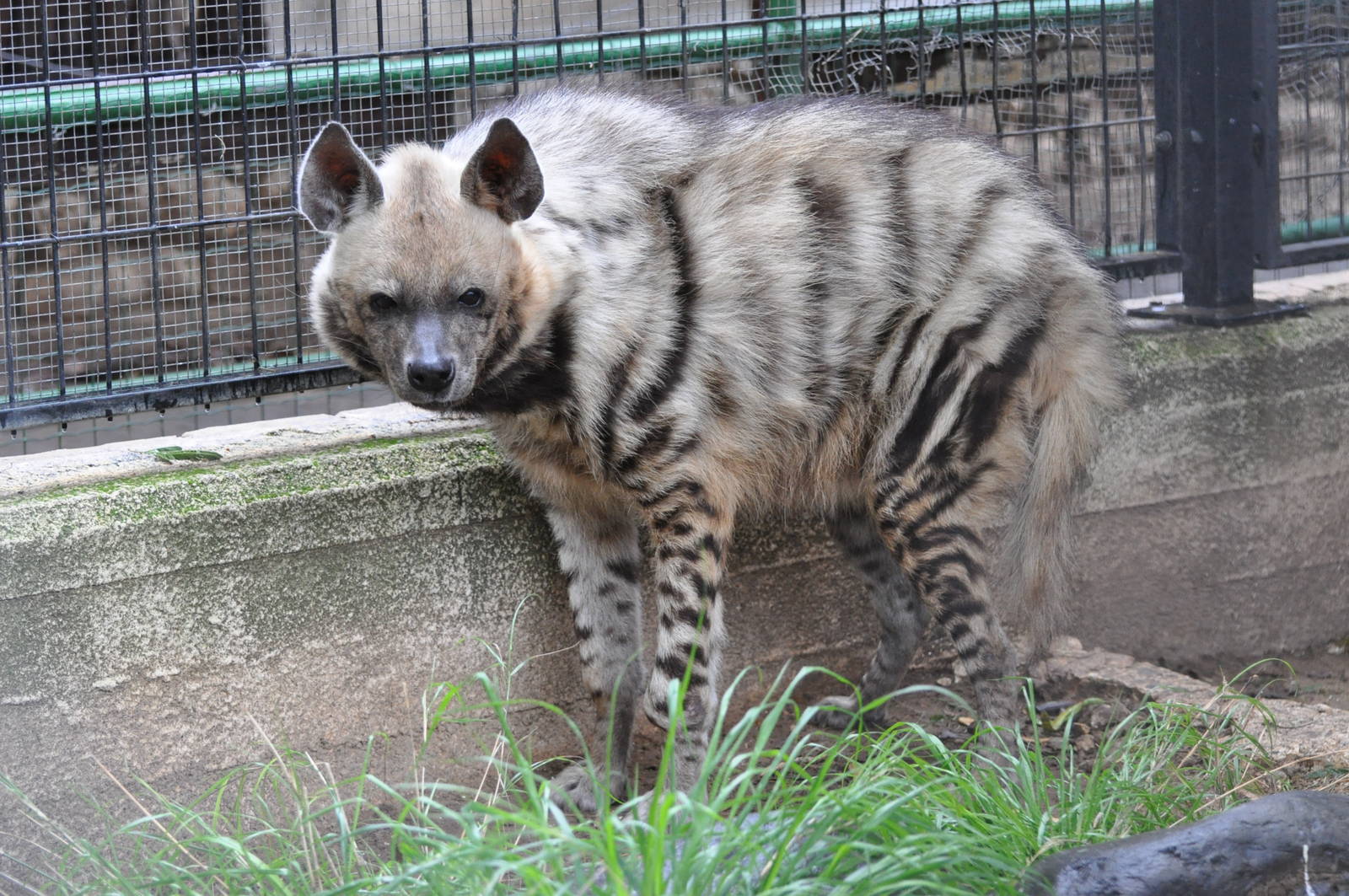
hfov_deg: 17.5
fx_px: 4379
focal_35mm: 117
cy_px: 448
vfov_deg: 11.7
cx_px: 674
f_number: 4.5
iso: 1600
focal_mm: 78
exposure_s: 1/125
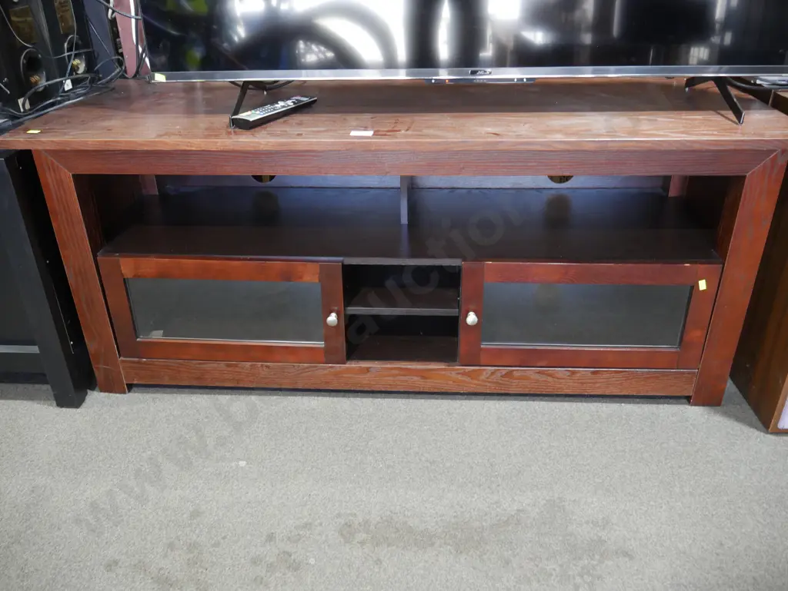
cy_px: 296
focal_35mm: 28
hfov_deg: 63.4
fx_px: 638
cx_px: 394
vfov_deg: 49.8
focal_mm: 14
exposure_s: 1/60
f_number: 3.5
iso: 800
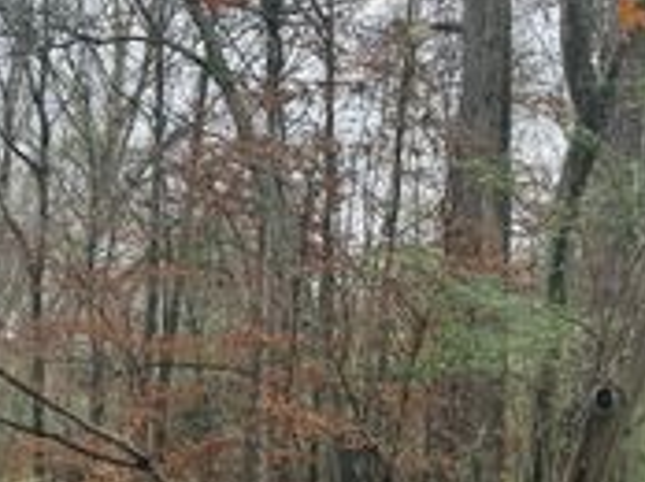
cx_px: -234
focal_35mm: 69
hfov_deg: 24.1
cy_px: 495
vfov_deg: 20.5
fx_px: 1284
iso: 100
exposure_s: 1/510
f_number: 1.78
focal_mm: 6.76
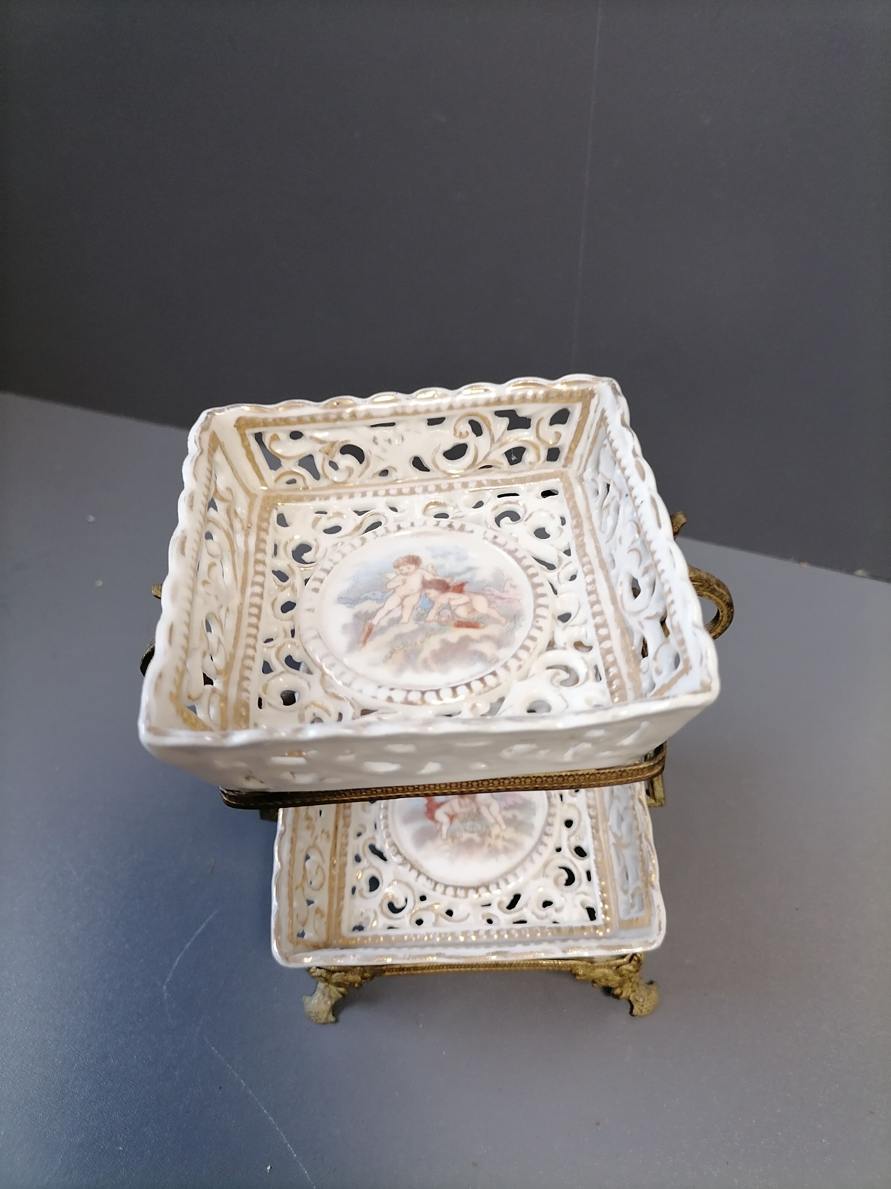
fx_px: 892
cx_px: 446
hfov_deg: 53.1
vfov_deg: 67.3
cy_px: 594
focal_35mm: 26
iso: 200
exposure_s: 1/33.3
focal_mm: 5.4
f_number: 1.8
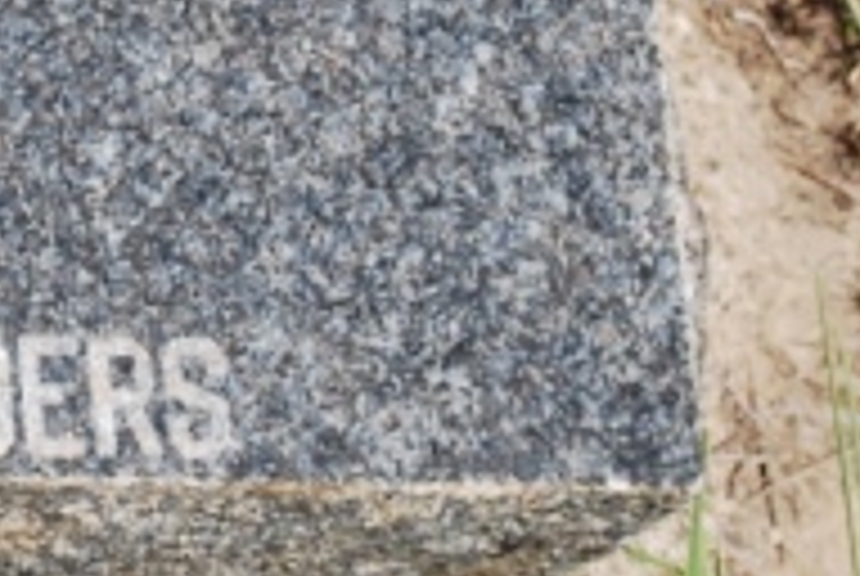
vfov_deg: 3.8
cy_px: -196
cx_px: -554
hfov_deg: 5.6
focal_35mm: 362
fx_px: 8653
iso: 100
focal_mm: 45
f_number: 8
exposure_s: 1/250
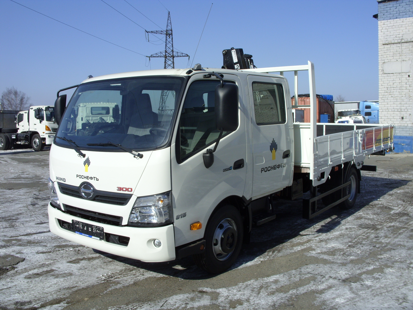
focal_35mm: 46
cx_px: 206
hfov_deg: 41.2
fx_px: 549
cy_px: 155
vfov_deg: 31.5
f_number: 5.1
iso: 50
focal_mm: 7.6
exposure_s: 1/647
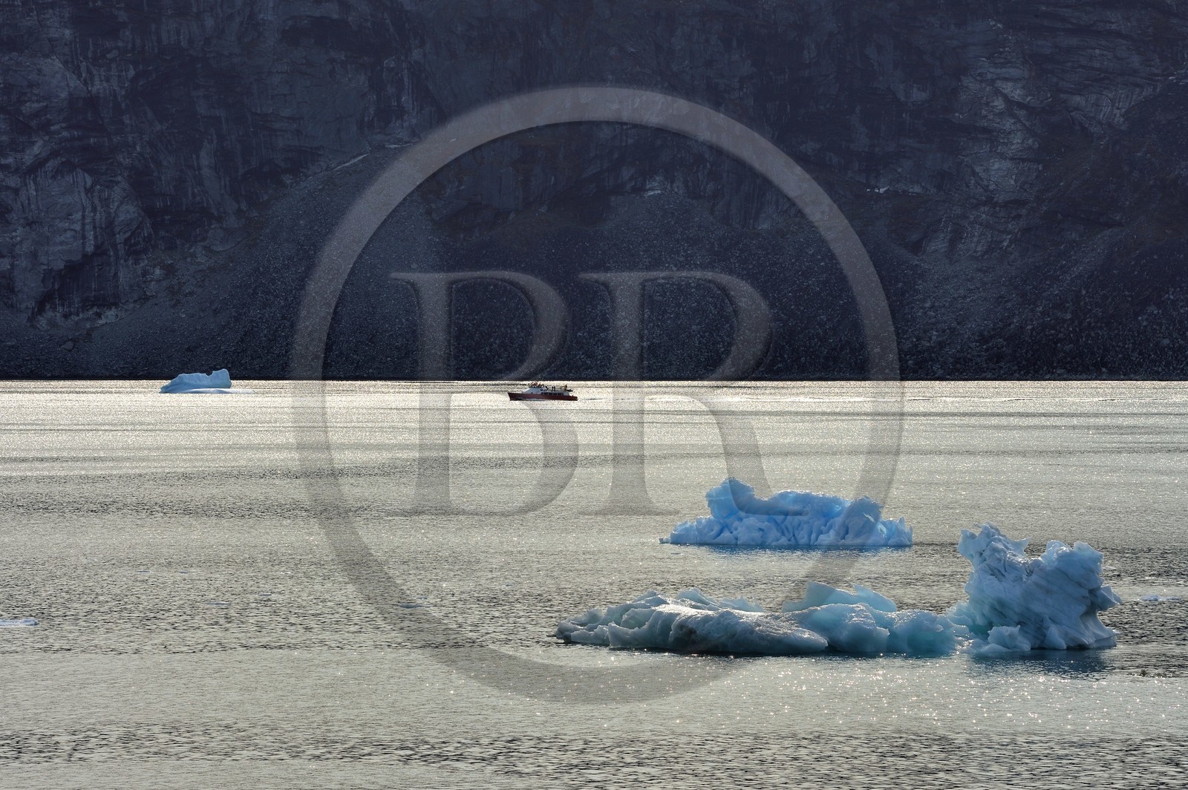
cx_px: 594
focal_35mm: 200
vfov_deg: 6.9
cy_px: 395
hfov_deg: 10.3
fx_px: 6594
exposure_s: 1/320
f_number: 18
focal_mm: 200
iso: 200
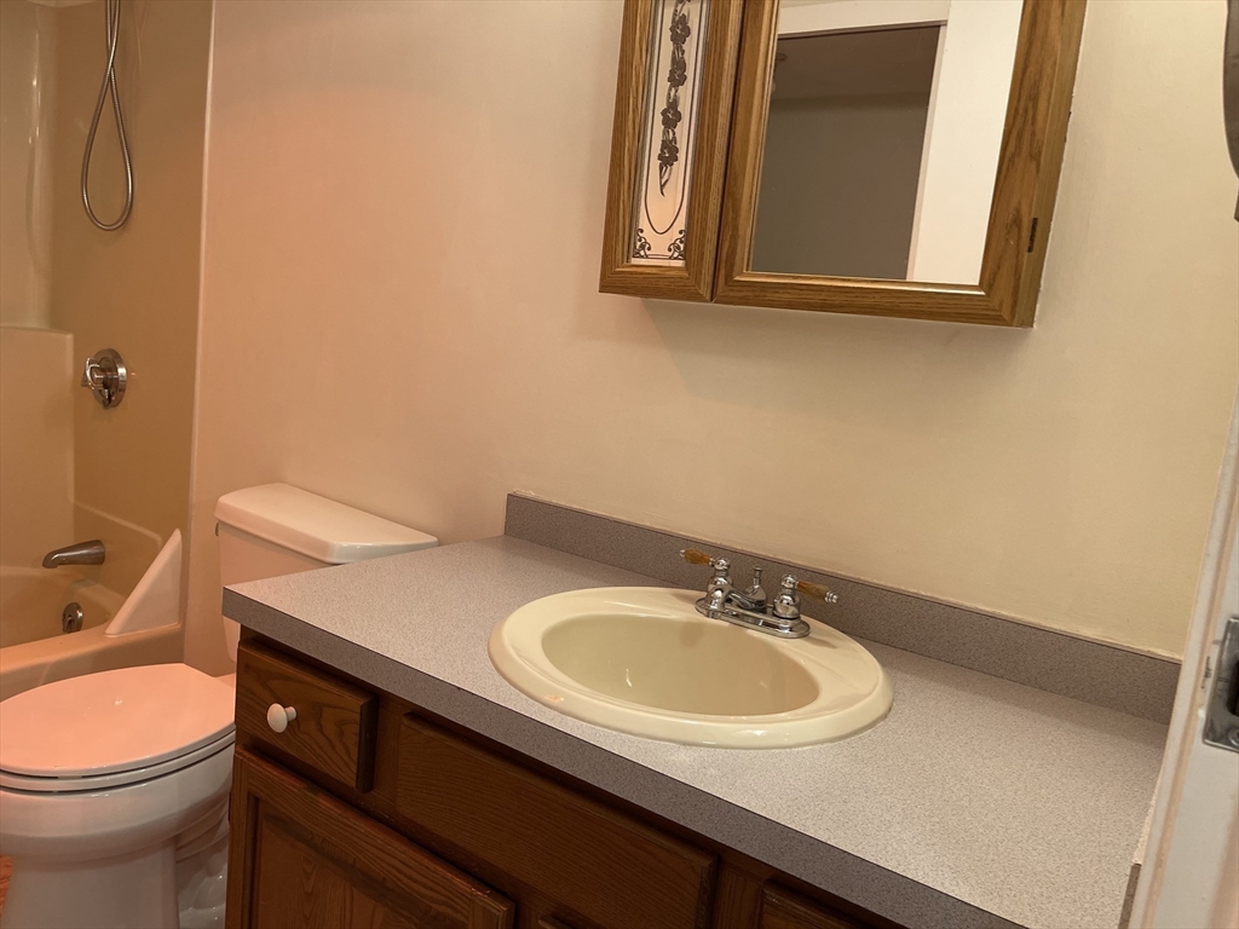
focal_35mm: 25
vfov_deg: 54.9
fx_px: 895
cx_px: 620
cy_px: 464
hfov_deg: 69.4
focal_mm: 5.1
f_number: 1.6
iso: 125
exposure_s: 1/120
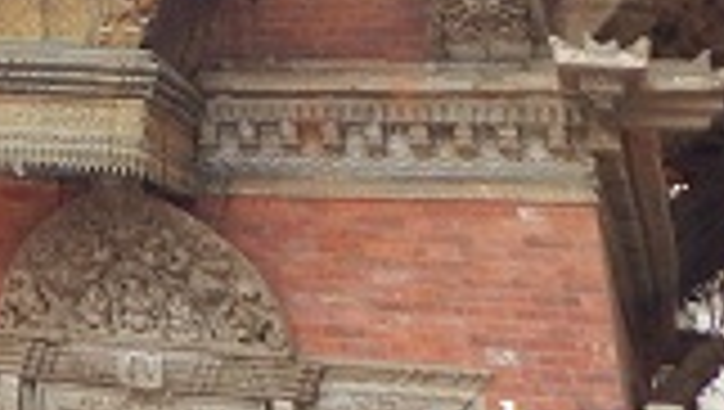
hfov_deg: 21.7
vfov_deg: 12.0
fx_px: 1672
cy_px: -487
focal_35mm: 87
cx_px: -252
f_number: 3
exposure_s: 1/250
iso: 125
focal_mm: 4
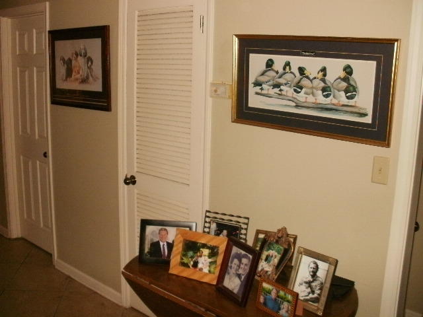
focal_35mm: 36
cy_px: 158
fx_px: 440
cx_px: 212
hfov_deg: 51.4
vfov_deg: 39.7
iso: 200
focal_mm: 6.3
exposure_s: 1/30
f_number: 3.5
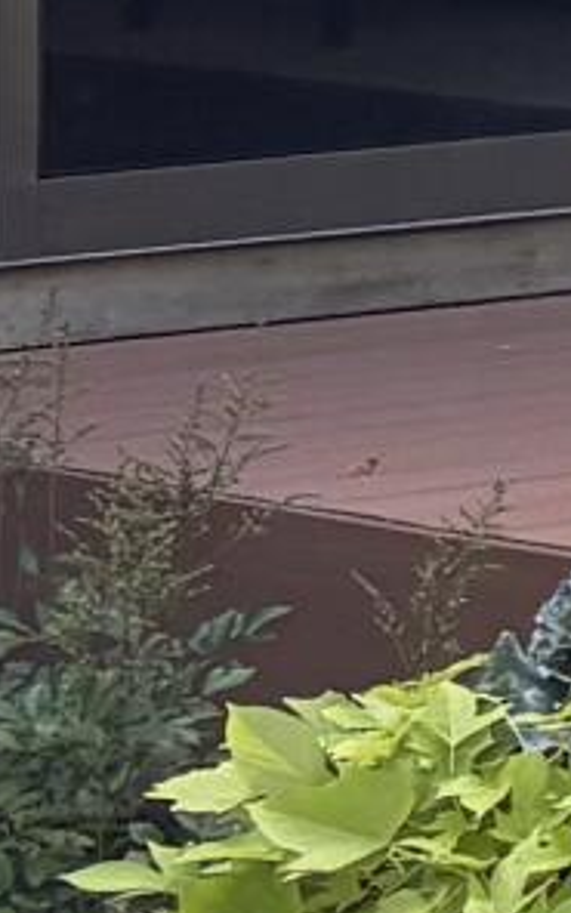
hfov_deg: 3.6
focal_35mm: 279
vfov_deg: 7.4
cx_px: 4151
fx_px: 6947
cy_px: -555
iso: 64
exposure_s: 1/531
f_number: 1.6
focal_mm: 5.96
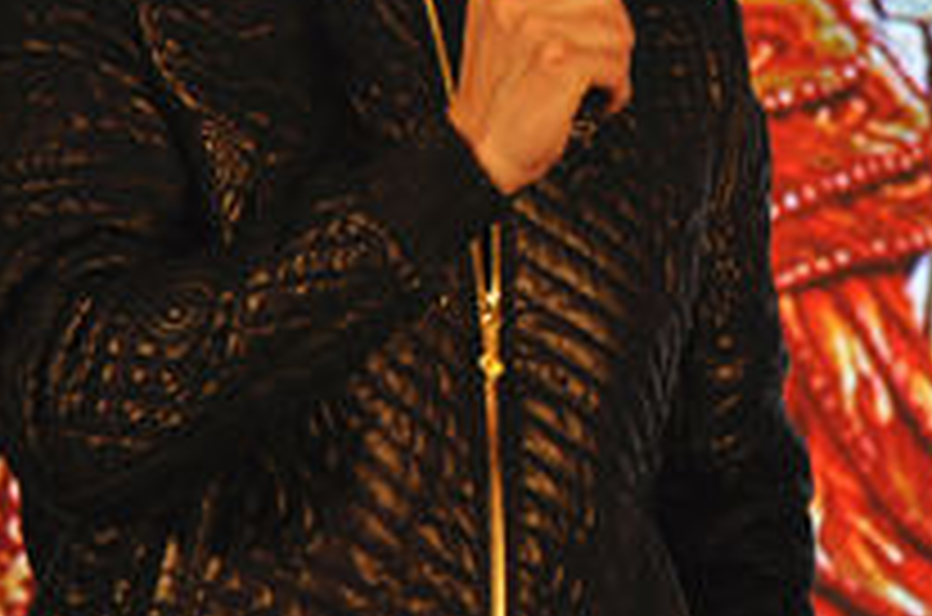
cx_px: 1004
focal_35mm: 381
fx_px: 9846
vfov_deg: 3.6
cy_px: -76
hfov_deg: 5.4
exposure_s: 1/200
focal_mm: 105
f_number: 7.1
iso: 1000
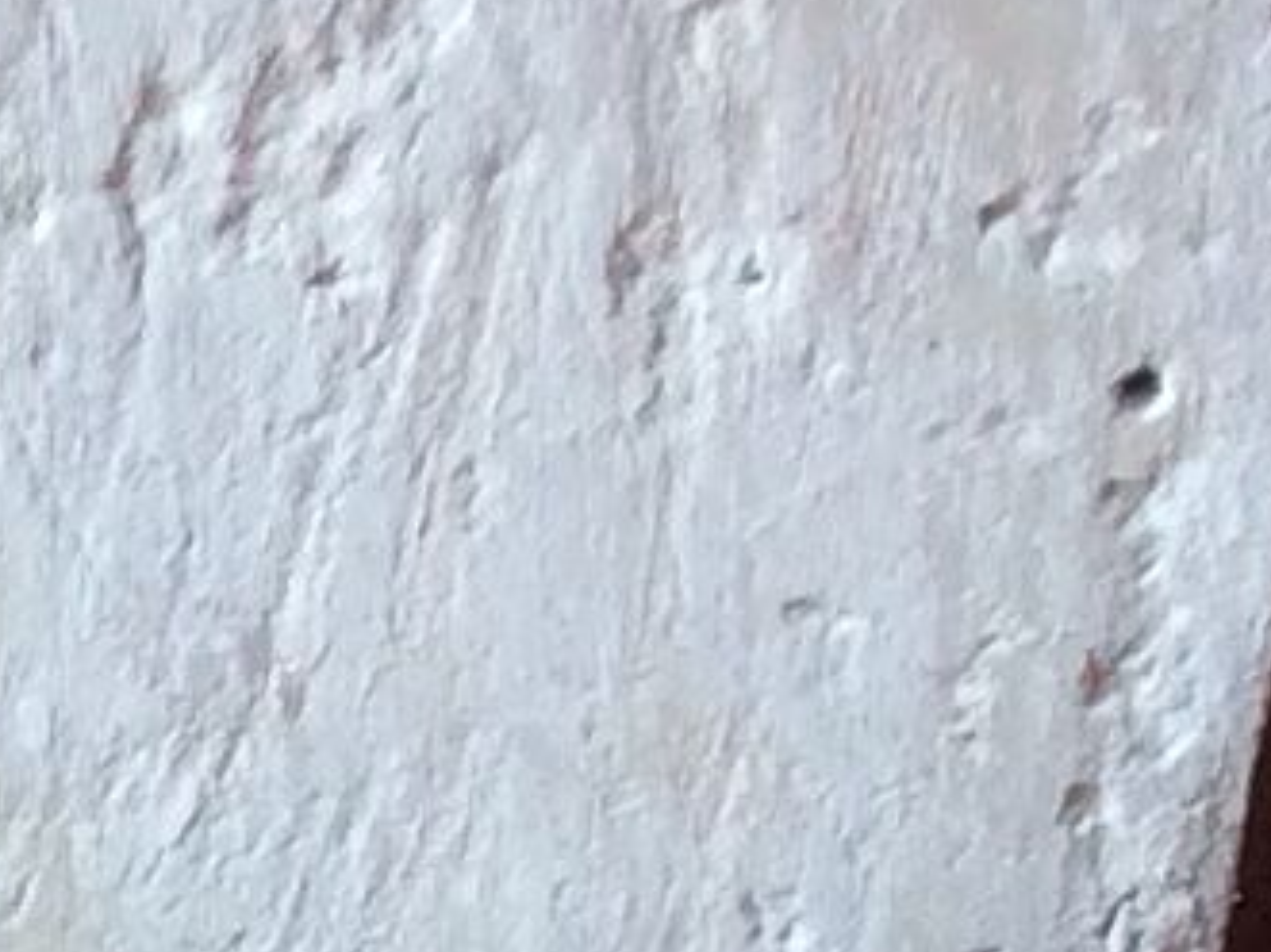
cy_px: 3624
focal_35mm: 250
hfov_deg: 7.1
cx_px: -2450
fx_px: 9176
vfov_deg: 5.3
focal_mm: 3.3
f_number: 2.4
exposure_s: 1/50
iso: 50
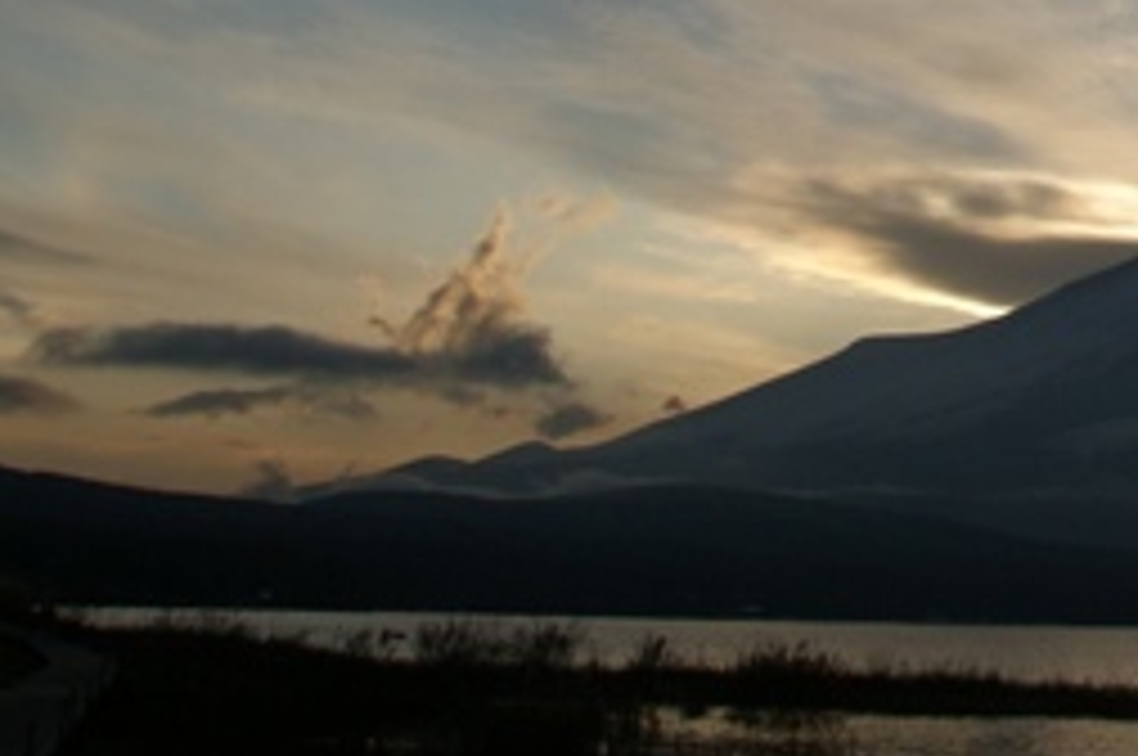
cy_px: -225
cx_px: 1358
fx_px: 2399
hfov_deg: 24.3
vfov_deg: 16.9
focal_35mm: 76
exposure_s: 1/800
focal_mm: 16
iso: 200
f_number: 10
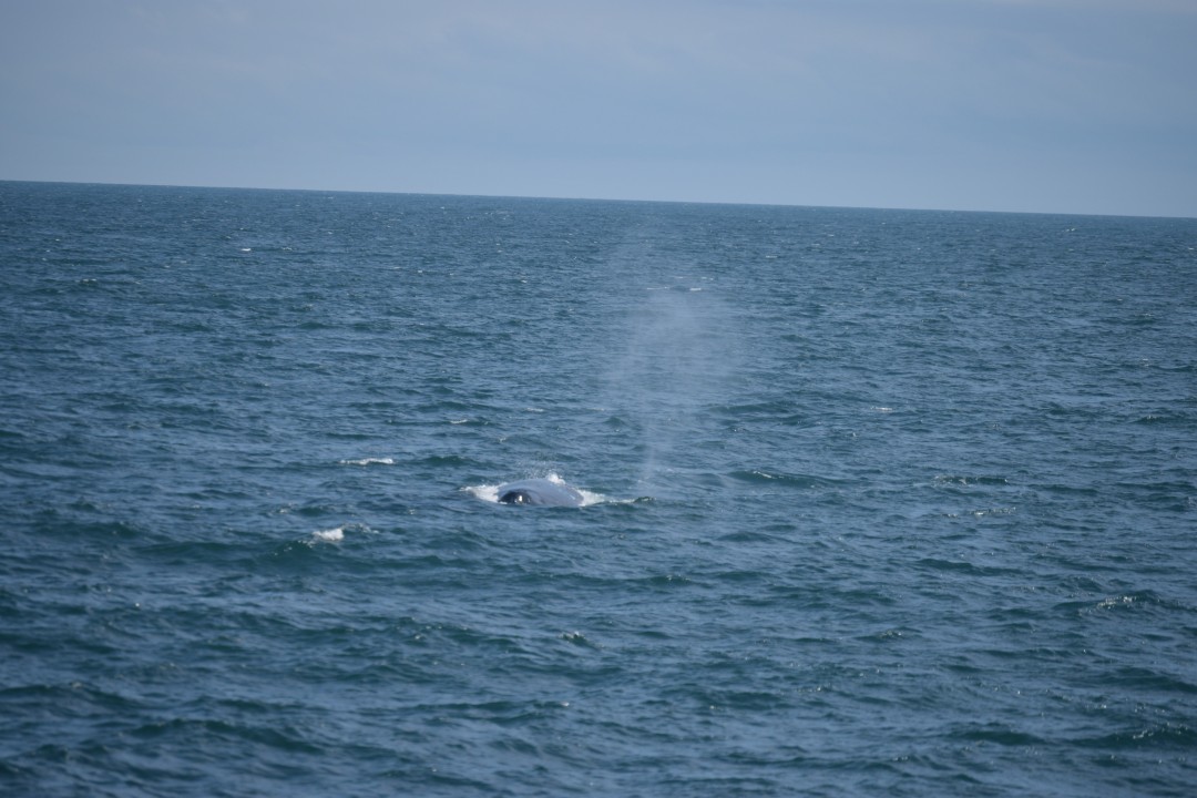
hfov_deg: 7.4
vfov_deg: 5.0
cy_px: 399
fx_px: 9226
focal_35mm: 278
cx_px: 598
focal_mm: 185
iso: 200
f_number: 5.6
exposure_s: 1/1600
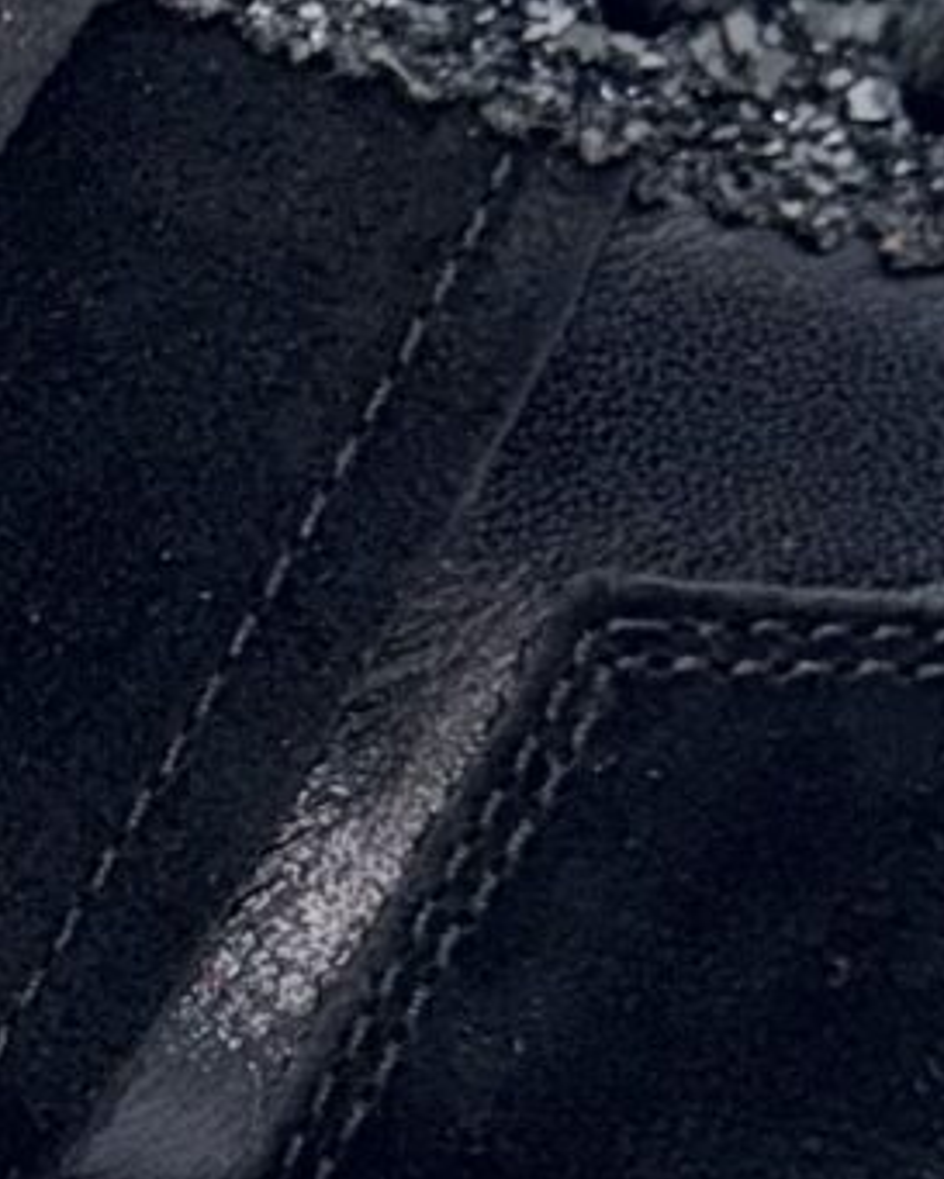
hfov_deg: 8.7
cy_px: 823
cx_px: -201
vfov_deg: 10.9
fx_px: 6144
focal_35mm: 176
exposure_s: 1/1156
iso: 200
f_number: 1.78
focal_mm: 6.76
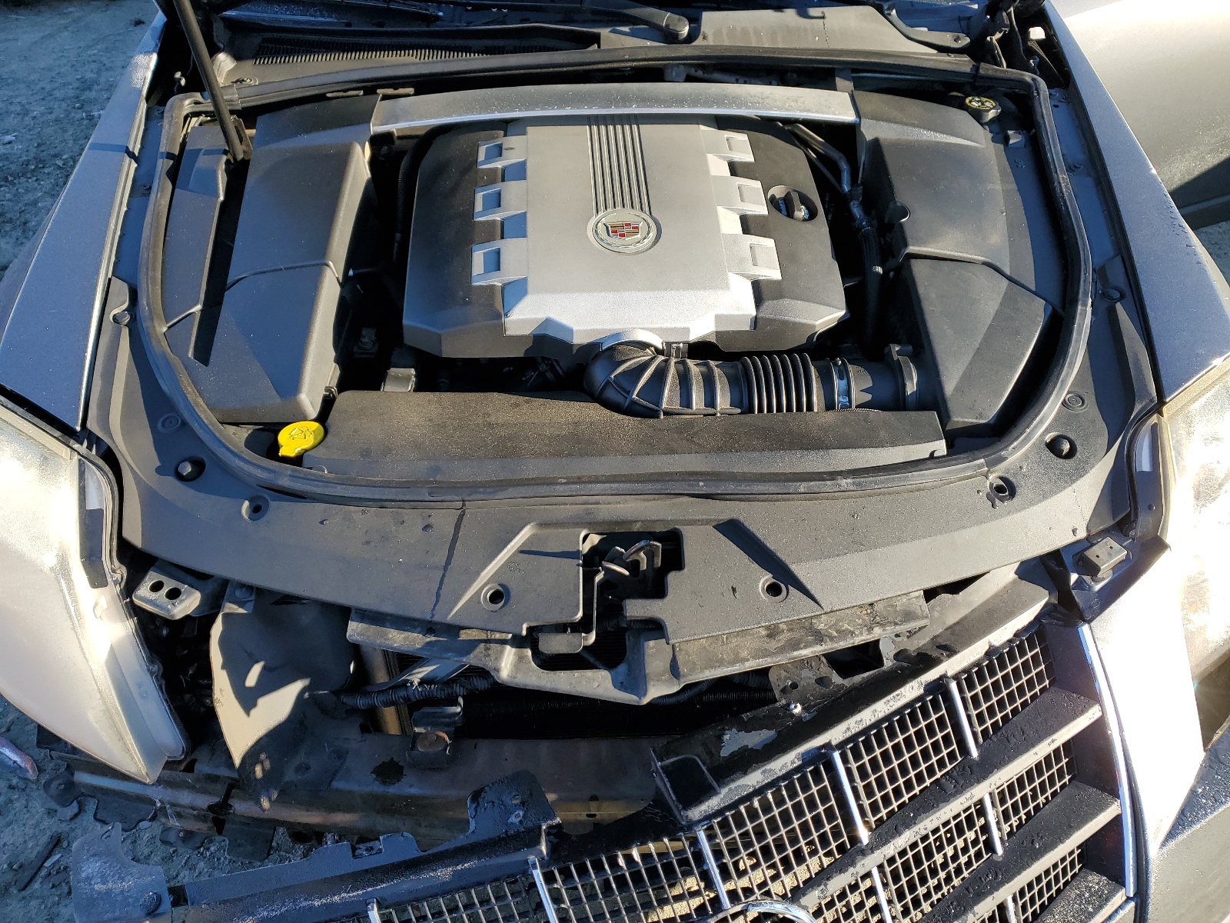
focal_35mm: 26
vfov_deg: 53.1
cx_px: 615
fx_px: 924
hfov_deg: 67.3
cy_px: 462
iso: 50
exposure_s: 1/588
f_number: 1.5
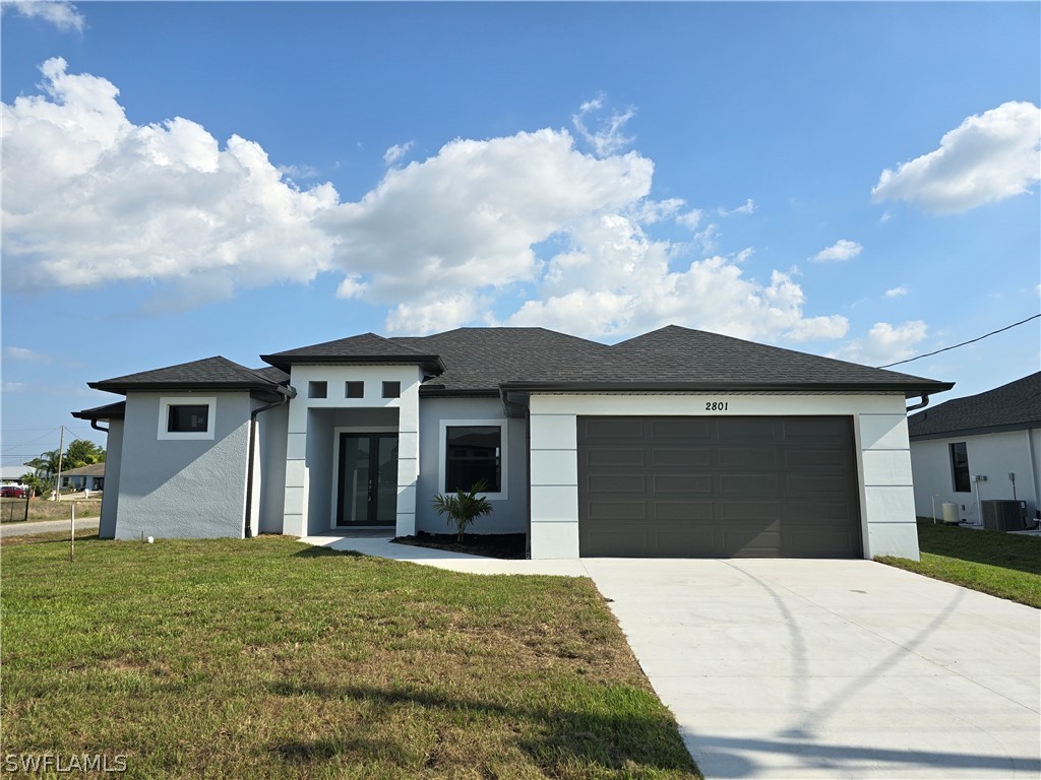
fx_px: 692
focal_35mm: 23
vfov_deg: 58.9
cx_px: 520
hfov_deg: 73.9
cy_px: 390
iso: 12
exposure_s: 1/880
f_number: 1.7
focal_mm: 6.3
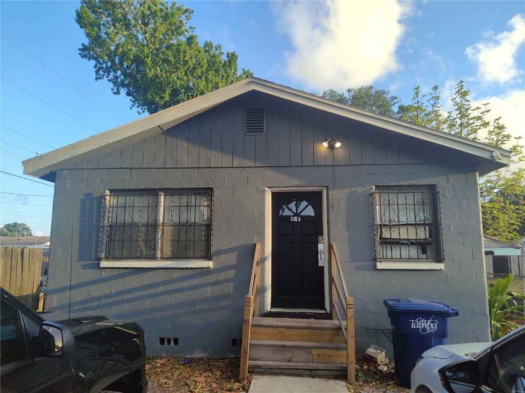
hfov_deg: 65.3
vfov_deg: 51.4
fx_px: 409
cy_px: 196
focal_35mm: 27
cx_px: 262
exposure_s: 1/403
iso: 112
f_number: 1.79
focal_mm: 4.71
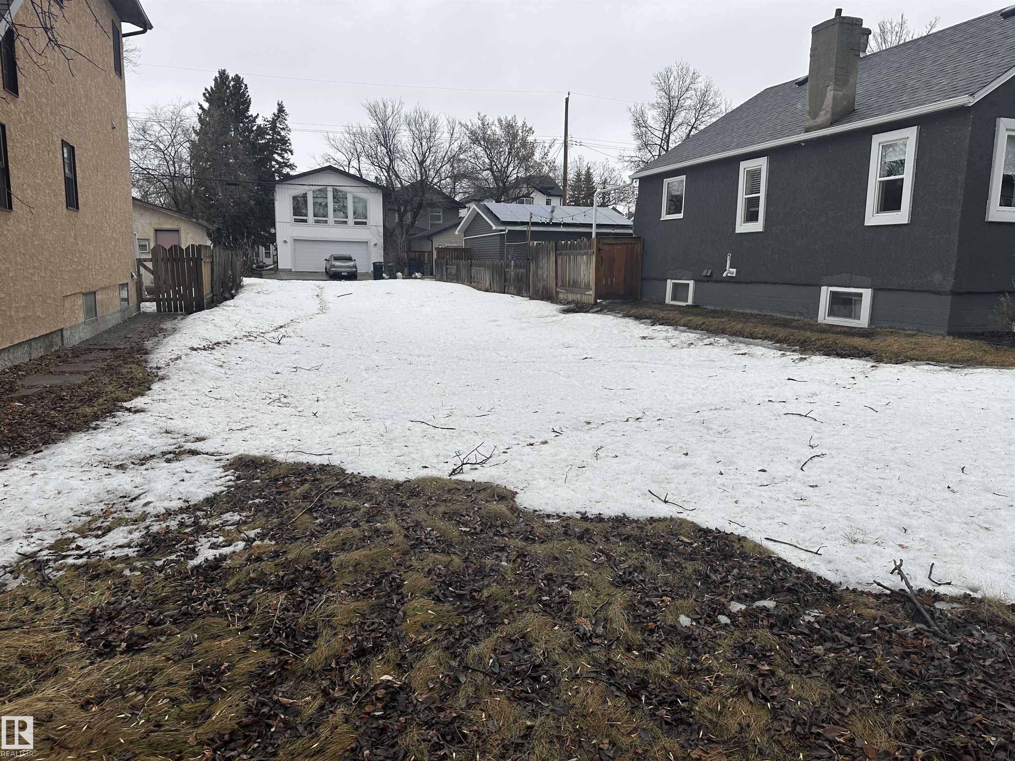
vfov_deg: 56.8
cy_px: 380
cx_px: 508
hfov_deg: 71.6
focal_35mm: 24
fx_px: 704
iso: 80
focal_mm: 6.86
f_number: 1.78
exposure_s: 1/1664
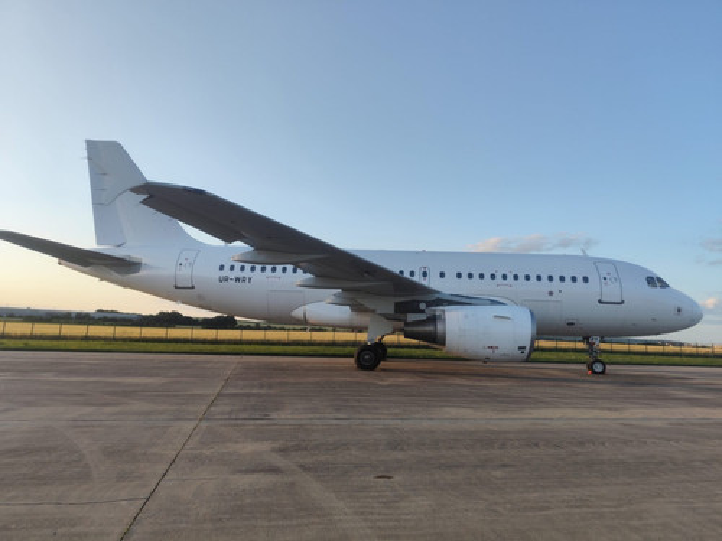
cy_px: 270
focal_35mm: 23
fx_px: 480
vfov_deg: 58.9
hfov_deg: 73.9
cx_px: 361
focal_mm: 6.19
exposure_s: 1/252
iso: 50
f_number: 1.65
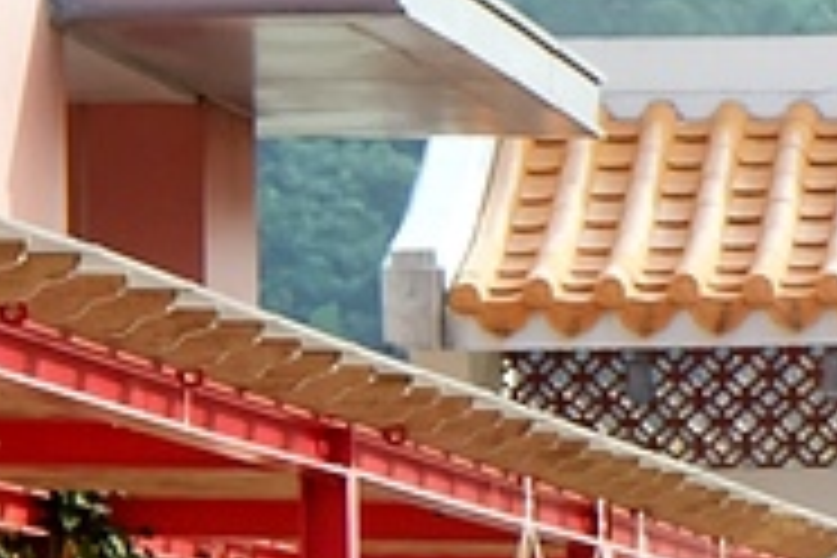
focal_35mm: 457
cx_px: 2088
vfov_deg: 3.0
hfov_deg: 4.4
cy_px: 353
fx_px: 10624
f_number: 7.1
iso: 800
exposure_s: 1/400
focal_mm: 55
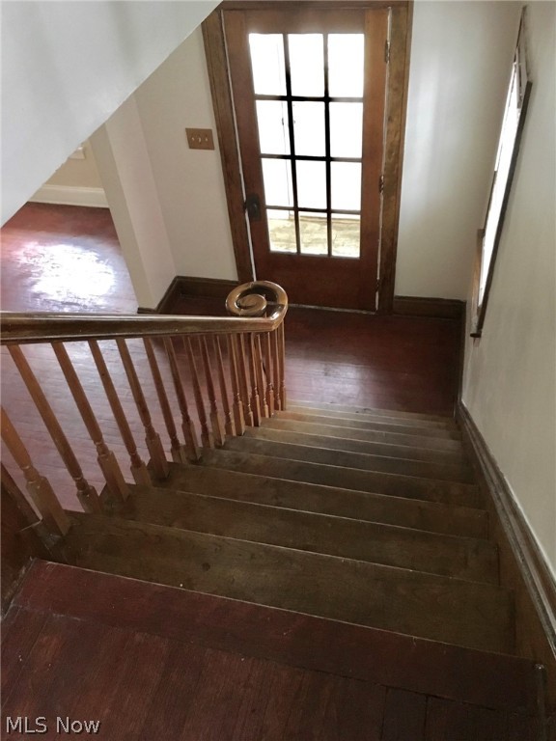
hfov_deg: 48.2
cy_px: 370
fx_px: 621
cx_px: 278
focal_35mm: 29
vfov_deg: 61.7
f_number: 2.2
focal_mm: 4.15
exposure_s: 1/20
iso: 200
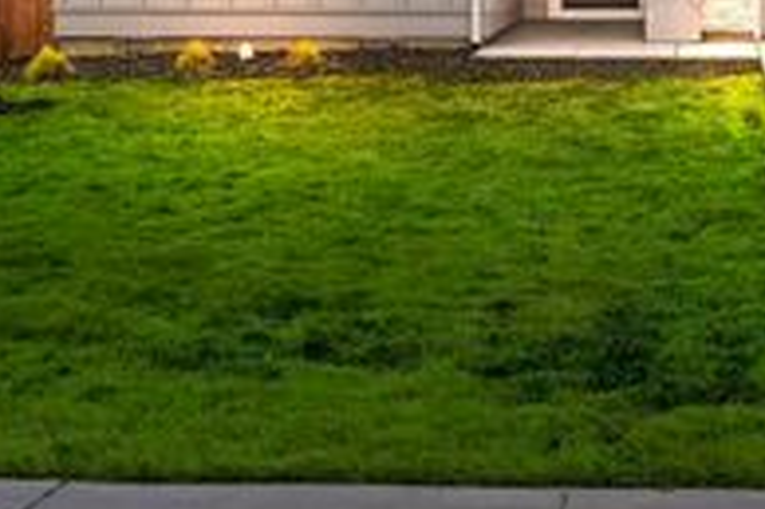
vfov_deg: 19.3
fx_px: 1423
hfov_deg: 29.0
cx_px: 682
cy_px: -77
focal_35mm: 67
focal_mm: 26
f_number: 10
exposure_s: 1/250
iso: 900
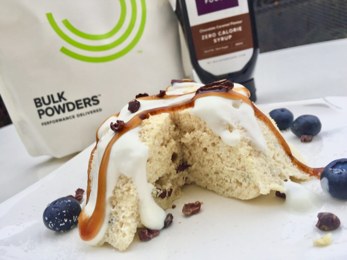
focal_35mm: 29
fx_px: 291
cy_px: 130
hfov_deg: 61.7
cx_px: 174
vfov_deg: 48.2
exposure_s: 1/100
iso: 40
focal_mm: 4.15
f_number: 2.2
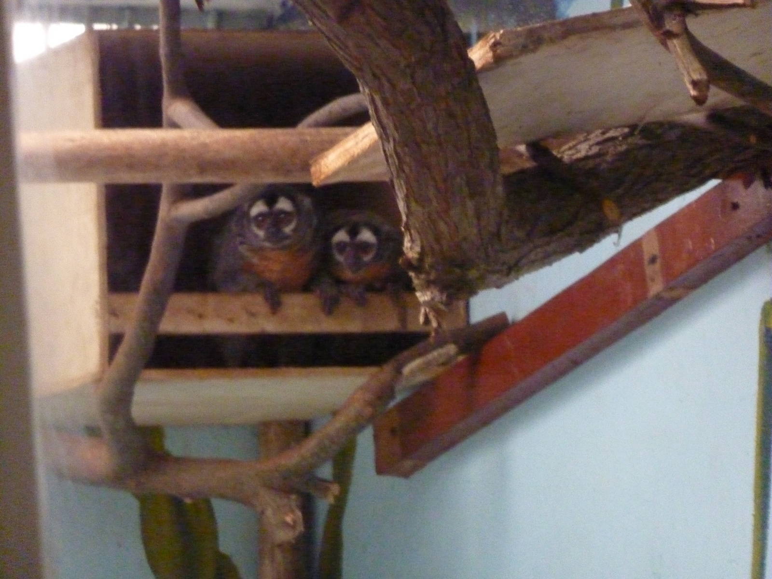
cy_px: 290
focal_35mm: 300
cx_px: 386
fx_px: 6691
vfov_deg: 5.0
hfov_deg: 6.6
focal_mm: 49.2
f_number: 4.9
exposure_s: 1/10
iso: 1600
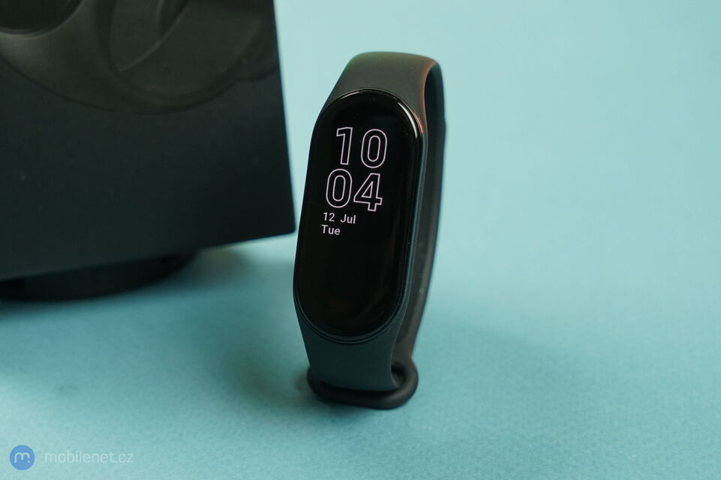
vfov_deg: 21.2
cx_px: 360
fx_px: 1281
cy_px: 240
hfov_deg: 31.4
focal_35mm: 64
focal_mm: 64
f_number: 6.3
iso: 1600
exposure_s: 1/125
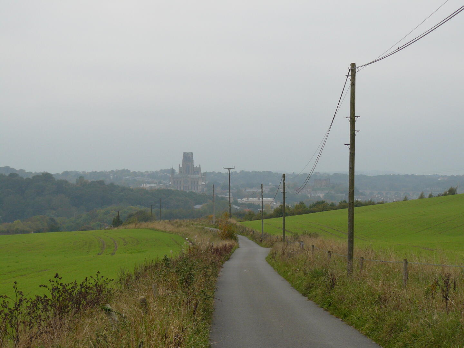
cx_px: 232
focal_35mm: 91
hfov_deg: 21.5
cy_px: 174
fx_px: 1220
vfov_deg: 16.2
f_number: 3.6
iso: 100
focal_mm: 15.2
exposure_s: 1/125
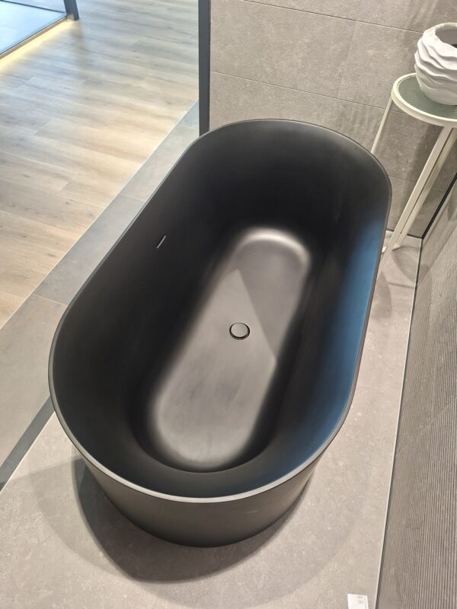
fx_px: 405
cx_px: 228
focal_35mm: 23
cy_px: 304
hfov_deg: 58.9
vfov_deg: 73.9
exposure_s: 1/120
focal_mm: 5.54
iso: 250
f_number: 1.8
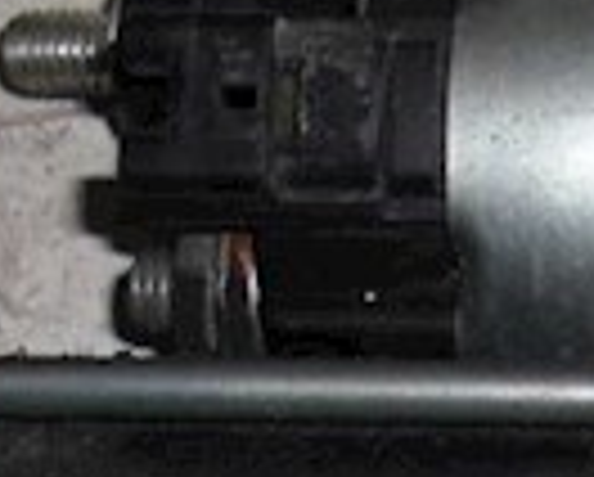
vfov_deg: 8.9
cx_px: 868
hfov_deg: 10.9
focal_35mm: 170
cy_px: 720
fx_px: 2993
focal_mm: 6.3
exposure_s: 1/60
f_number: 2.8
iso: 50
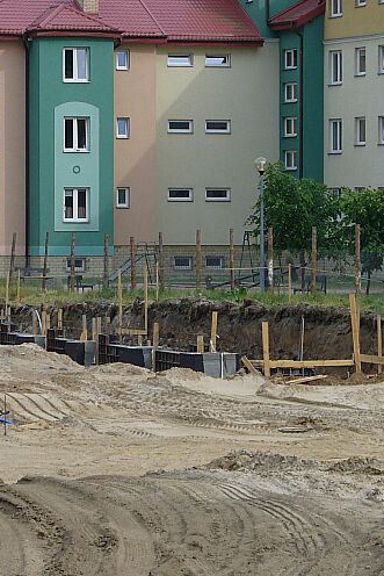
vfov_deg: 9.4
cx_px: 122
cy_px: 237
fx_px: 3485
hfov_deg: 6.3
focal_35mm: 218
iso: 80
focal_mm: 17.2
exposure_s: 1/500
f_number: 3.5
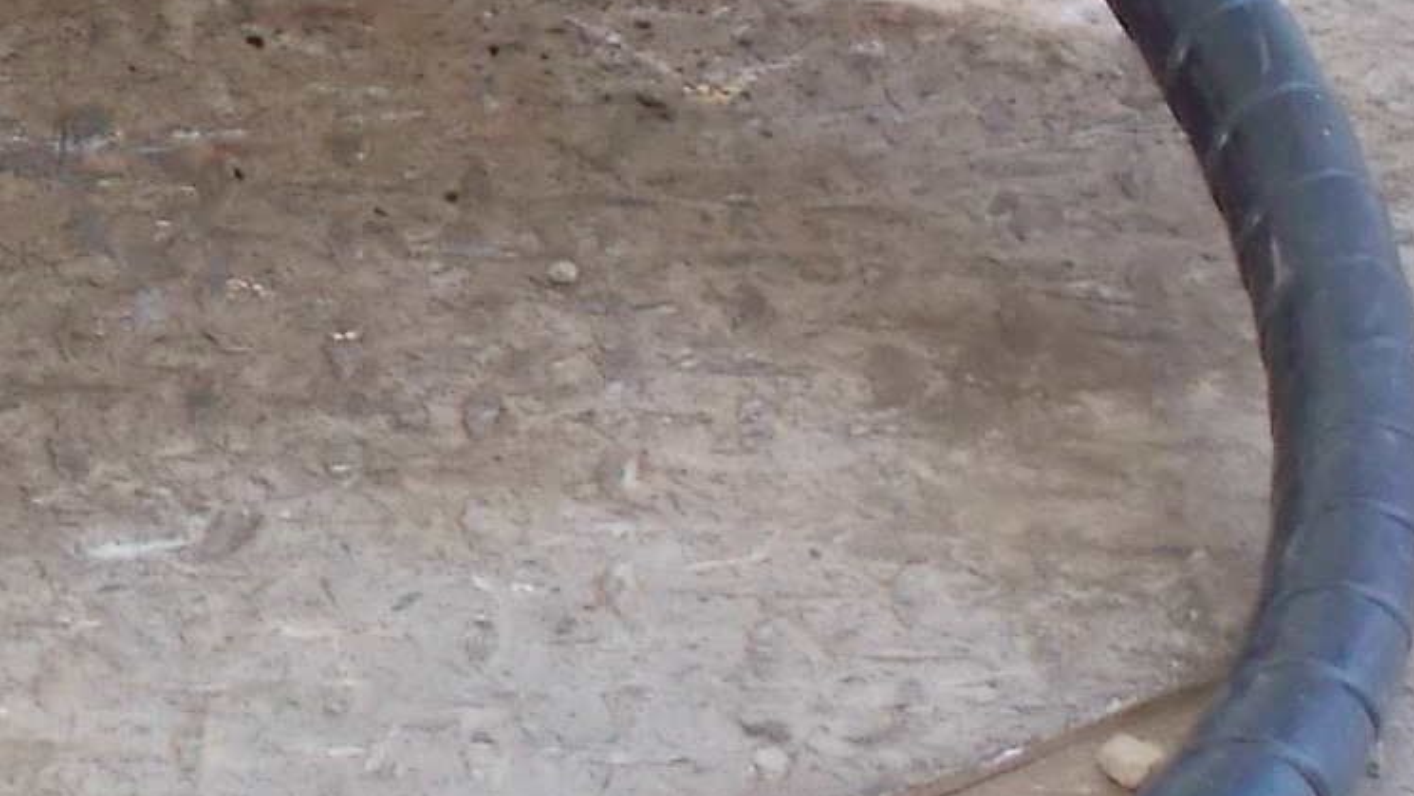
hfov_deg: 6.5
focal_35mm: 329
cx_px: -609
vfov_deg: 3.7
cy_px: -253
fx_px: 12335
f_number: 5.5
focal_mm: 17.6
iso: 200
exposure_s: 1/50
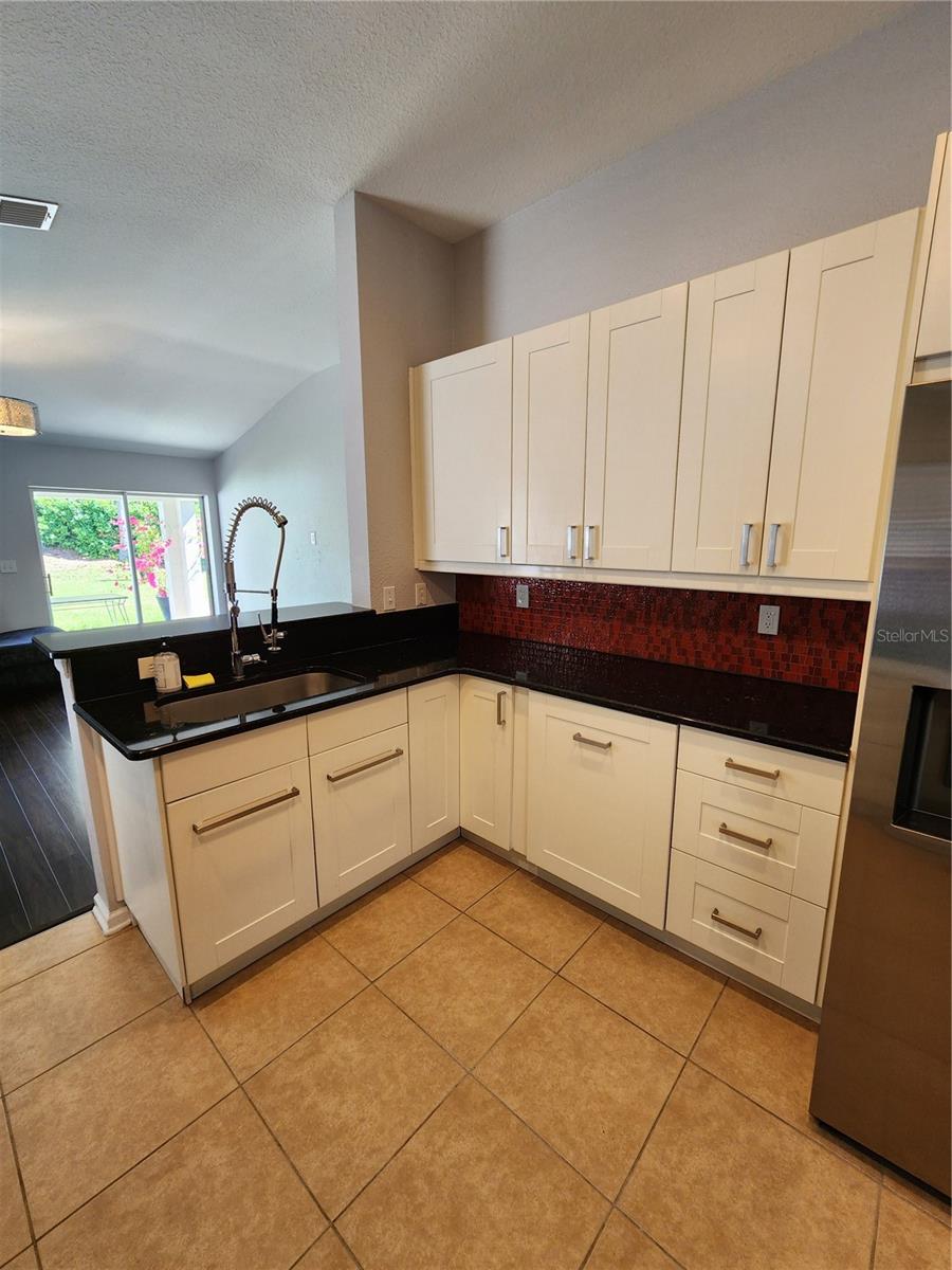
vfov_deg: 106.2
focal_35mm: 13
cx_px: 476
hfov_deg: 89.9
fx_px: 477
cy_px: 635
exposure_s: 1/60
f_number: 2.2
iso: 160
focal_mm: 2.2
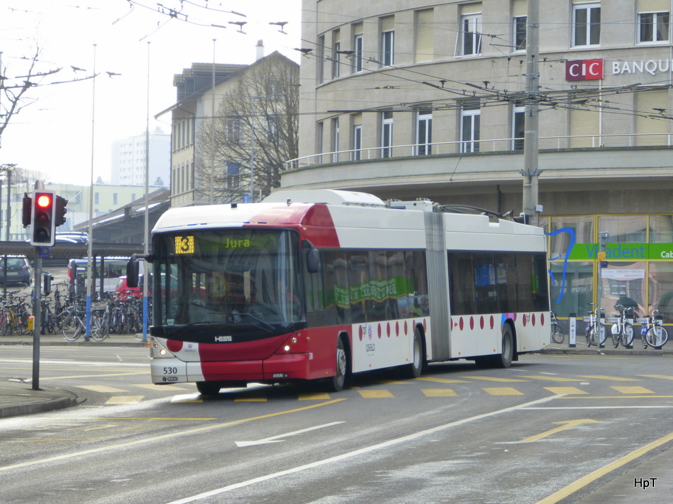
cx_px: 336
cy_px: 252
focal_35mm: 151
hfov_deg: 13.1
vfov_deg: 9.8
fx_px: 2936
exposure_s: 1/125
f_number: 5.4
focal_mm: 24.4
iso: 160
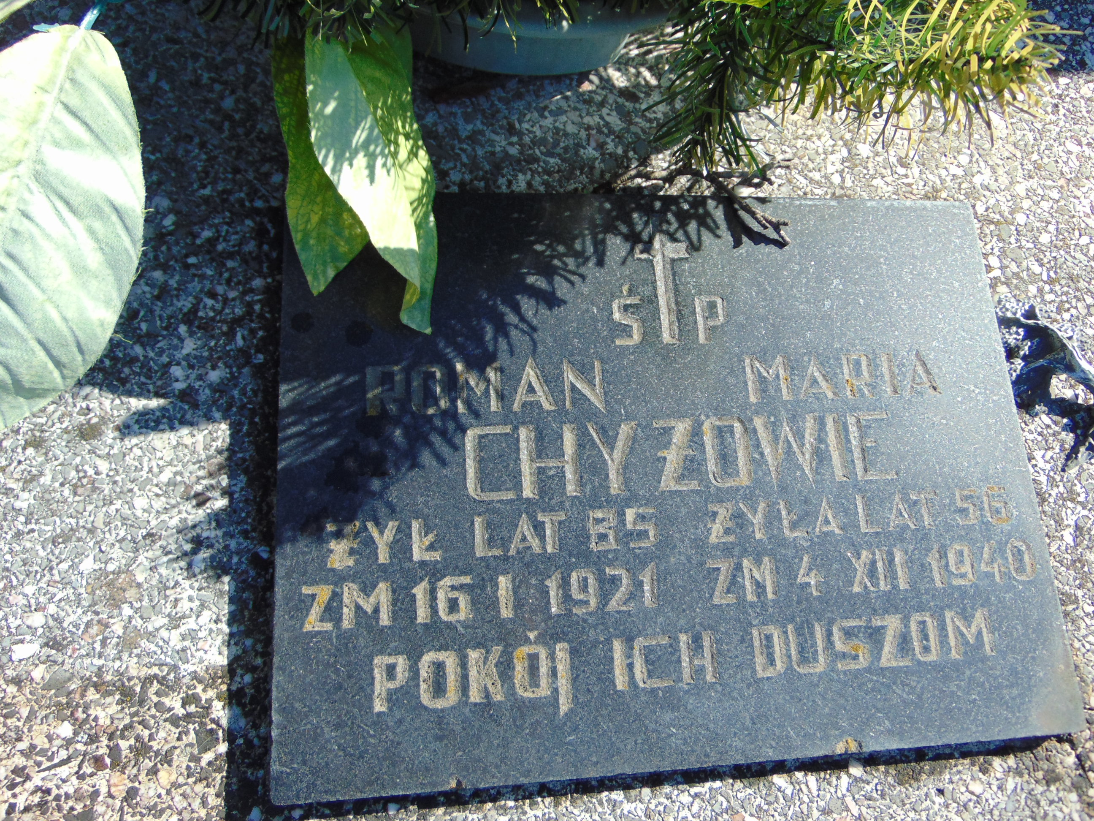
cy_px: 410
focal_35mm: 25
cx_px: 547
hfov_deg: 69.4
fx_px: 790
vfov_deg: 54.9
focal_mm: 4.5
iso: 80
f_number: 3
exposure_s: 1/640
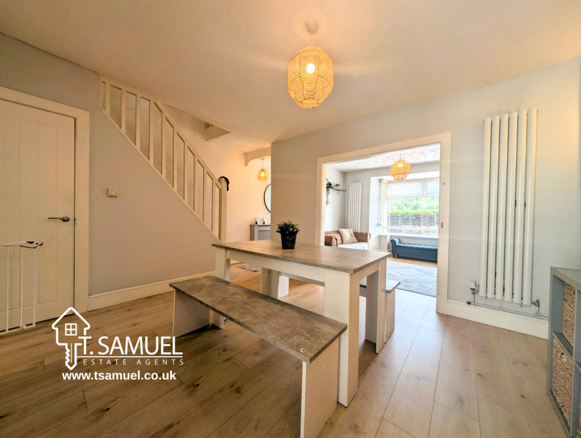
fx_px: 202
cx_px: 290
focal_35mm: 12
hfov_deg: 110.5
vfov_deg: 94.6
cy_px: 219
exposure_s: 1/58.8
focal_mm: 2.23
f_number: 1.95
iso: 41
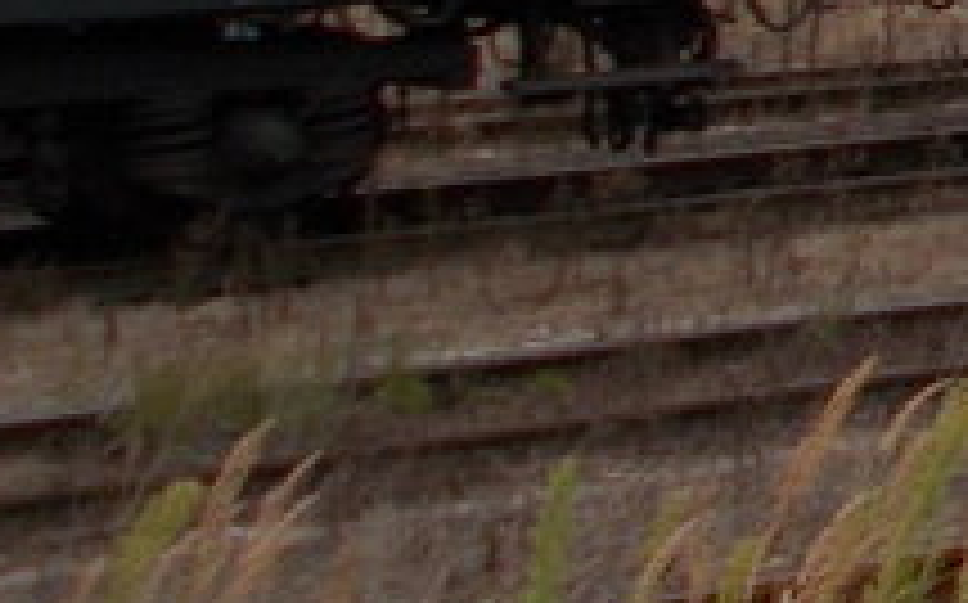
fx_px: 4060
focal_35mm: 154
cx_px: 2229
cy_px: -297
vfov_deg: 8.3
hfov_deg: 11.5
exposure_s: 1/125
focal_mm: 4.6
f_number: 3.2
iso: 80
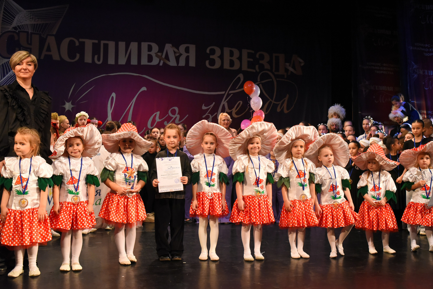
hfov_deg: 53.1
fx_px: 433
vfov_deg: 36.9
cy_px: 148
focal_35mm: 36
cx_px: 220
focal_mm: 35
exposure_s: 1/320
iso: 5000
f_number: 6.3
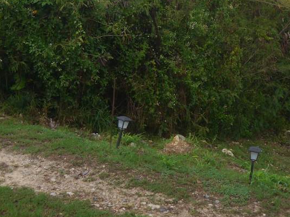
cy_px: -16
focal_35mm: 67
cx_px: 221
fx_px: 561
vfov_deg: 21.0
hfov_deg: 28.5
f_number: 3.5
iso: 160
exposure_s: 1/100
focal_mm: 14
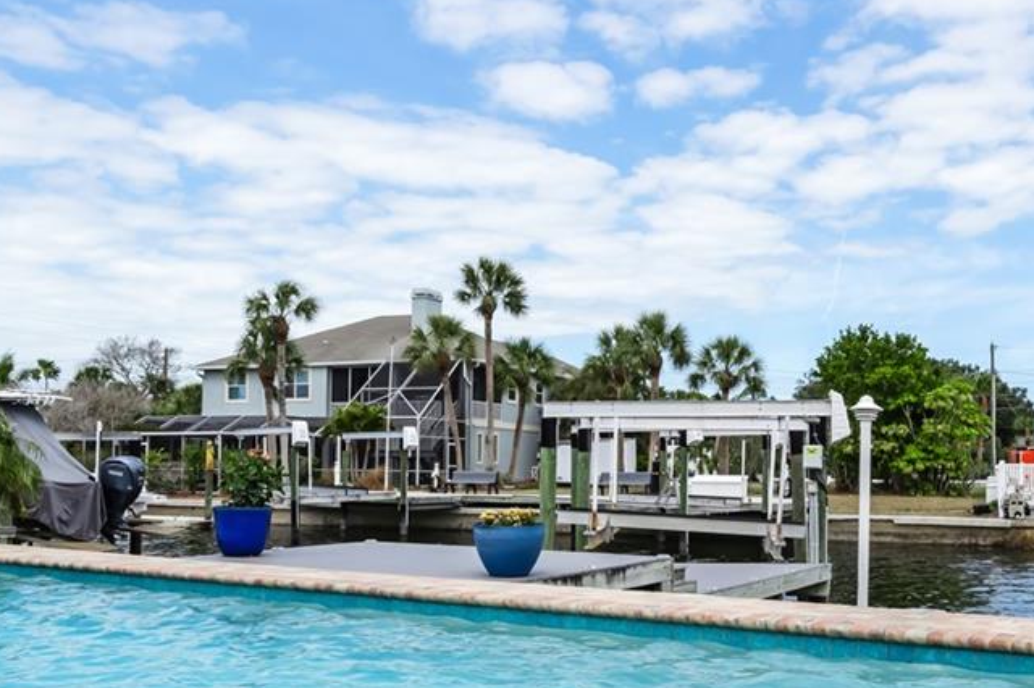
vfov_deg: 37.0
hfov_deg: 53.5
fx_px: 1005
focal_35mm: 35
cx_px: 679
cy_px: 510
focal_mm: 14
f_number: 14
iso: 100
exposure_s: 1/200
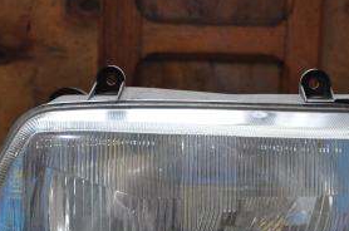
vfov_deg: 16.7
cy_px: 175
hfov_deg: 25.1
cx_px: 149
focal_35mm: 81
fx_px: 783
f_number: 4.2
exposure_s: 1/20
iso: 1600
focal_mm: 30
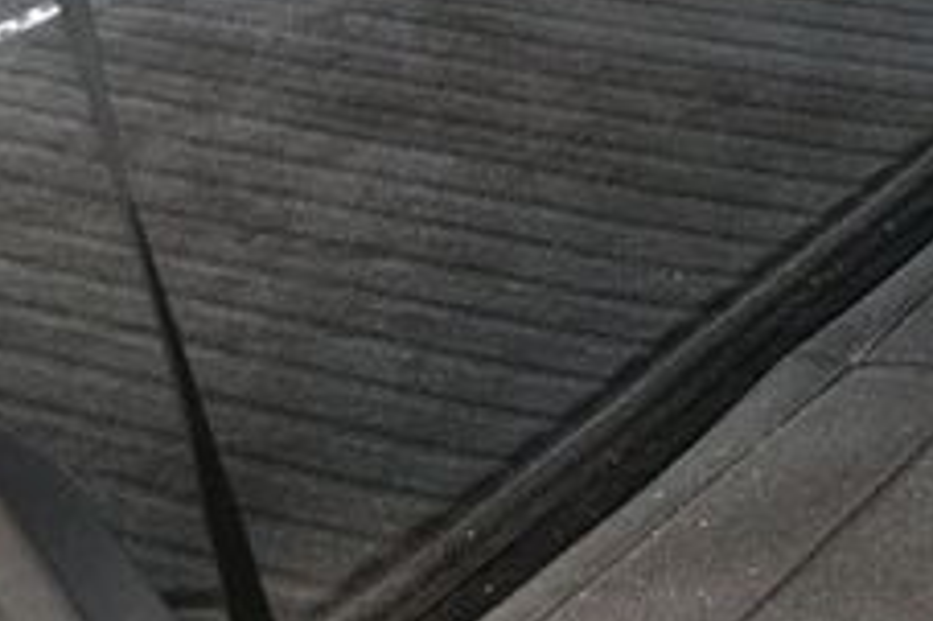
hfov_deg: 18.1
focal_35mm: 110
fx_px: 2849
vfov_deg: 12.4
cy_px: 419
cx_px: 974
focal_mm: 26
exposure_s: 1/60
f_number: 3.8
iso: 5600
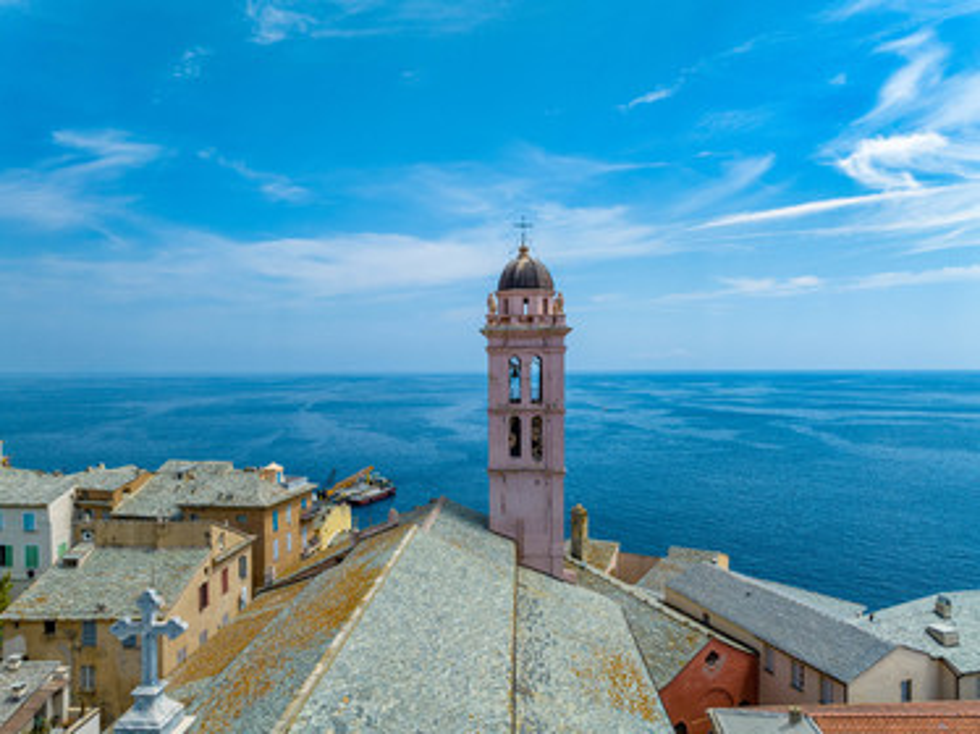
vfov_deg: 56.8
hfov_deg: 71.6
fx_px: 679
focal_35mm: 24
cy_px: 367
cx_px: 490
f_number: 5.6
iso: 100
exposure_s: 1/500
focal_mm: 12.3
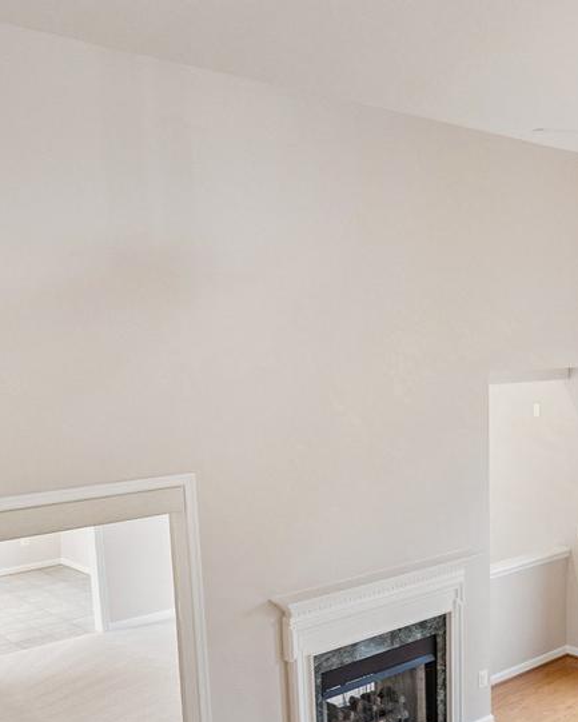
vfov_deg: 43.9
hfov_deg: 34.4
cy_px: 481
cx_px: 511
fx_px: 882
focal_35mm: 41
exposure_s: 1/125
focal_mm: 16.5
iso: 1600
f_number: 4
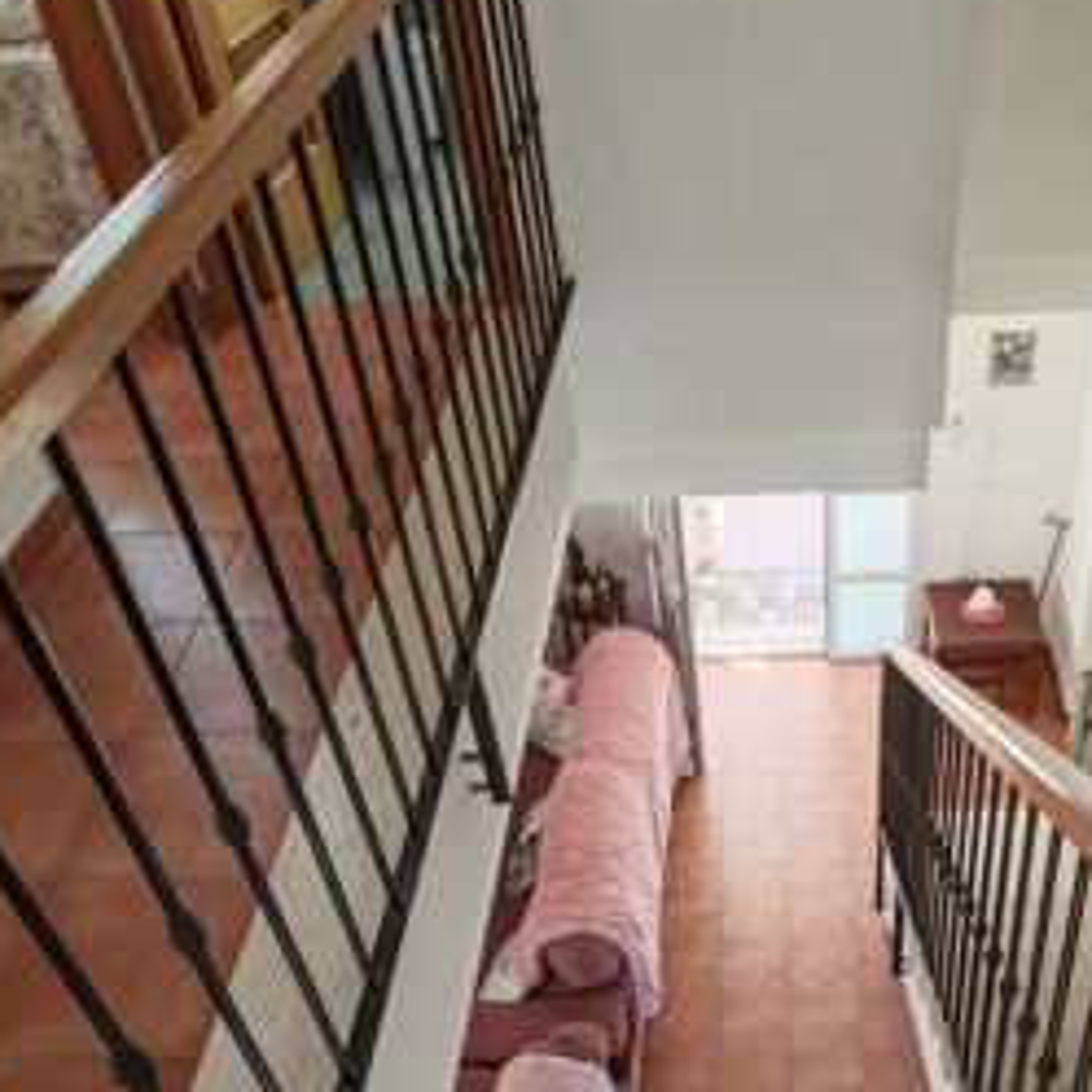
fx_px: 1249
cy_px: 816
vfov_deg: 45.6
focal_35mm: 35
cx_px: 726
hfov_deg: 46.5
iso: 125
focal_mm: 2.16
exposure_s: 1/50
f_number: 2.2
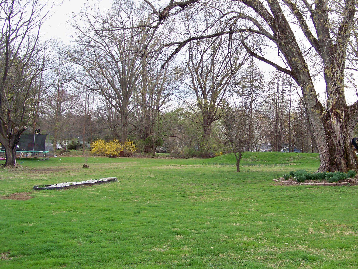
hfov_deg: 42.5
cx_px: 231
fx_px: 455
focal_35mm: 44
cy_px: 118
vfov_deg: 32.8
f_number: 2.8
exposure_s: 1/250
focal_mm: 5.85
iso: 80
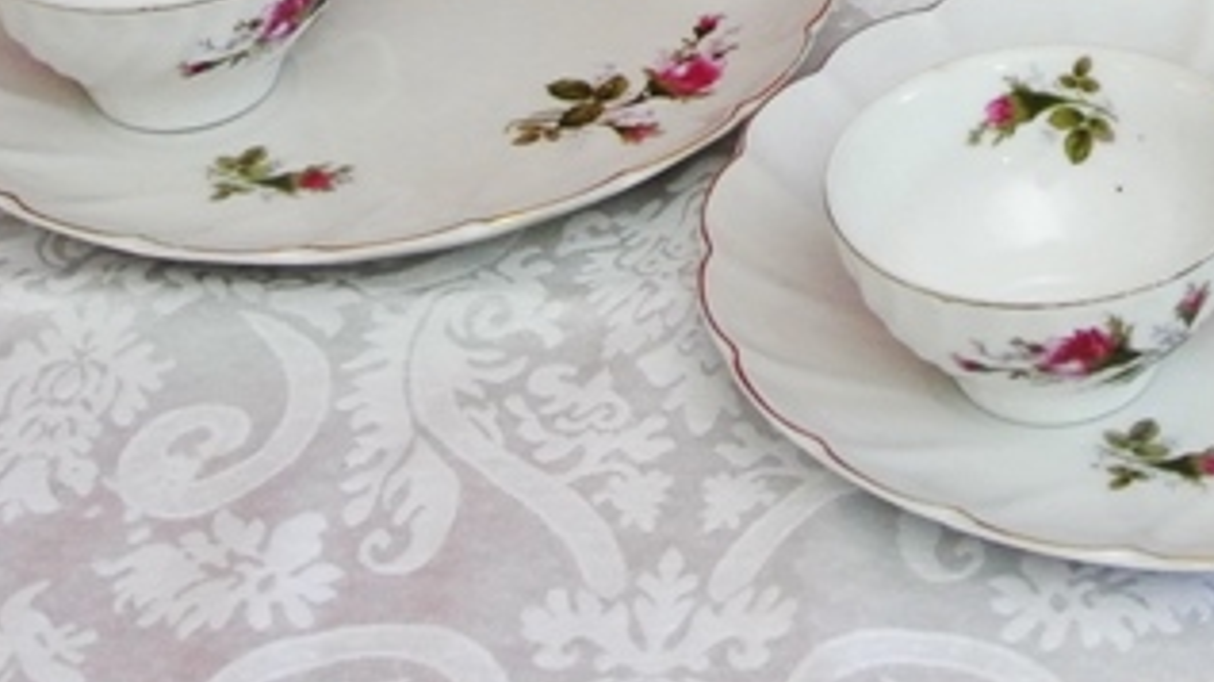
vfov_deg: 9.8
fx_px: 3829
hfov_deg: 17.5
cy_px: -362
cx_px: 1275
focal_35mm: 119
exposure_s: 1/30
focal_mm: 13.6
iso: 900
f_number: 4
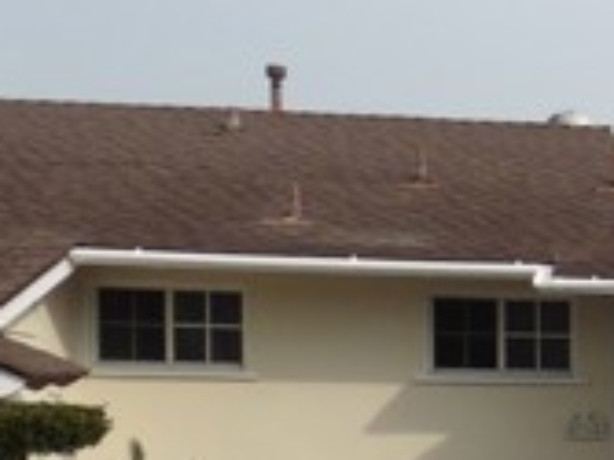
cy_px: 541
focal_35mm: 92
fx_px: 1631
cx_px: 1092
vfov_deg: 15.5
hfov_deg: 17.5
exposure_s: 1/500
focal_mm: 4.3
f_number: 4
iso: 100
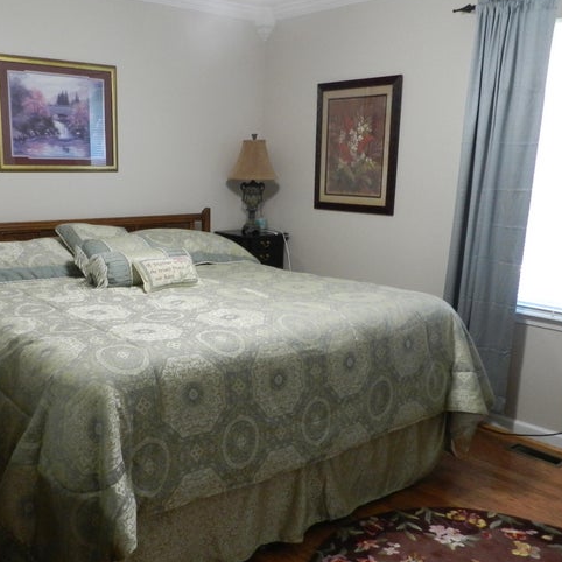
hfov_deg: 45.7
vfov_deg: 45.9
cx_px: 212
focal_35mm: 36
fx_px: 661
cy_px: 321
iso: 400
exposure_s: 1/25
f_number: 3.4
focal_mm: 4
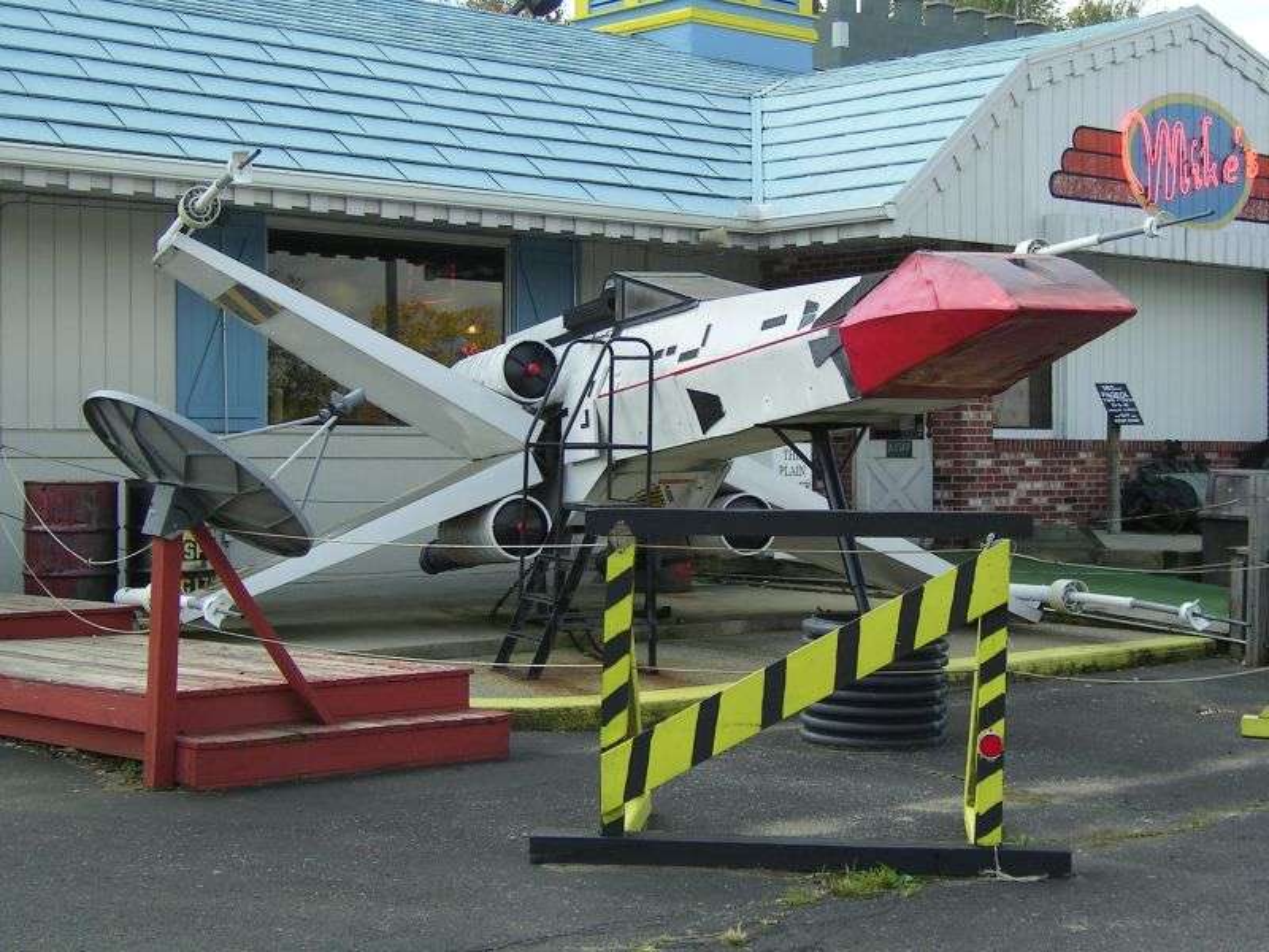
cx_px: 634
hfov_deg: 32.7
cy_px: 476
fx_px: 2163
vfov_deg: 24.8
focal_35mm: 59
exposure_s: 1/255
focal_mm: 9.2
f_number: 3.6
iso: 50
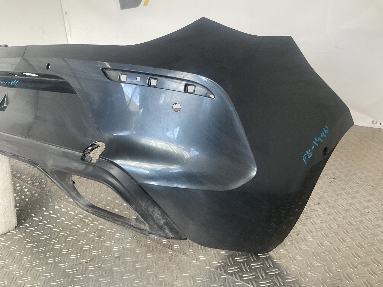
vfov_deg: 48.2
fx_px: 321
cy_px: 144
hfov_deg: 61.7
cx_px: 192
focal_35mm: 29
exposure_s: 1/50
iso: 50
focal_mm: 3
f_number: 1.8
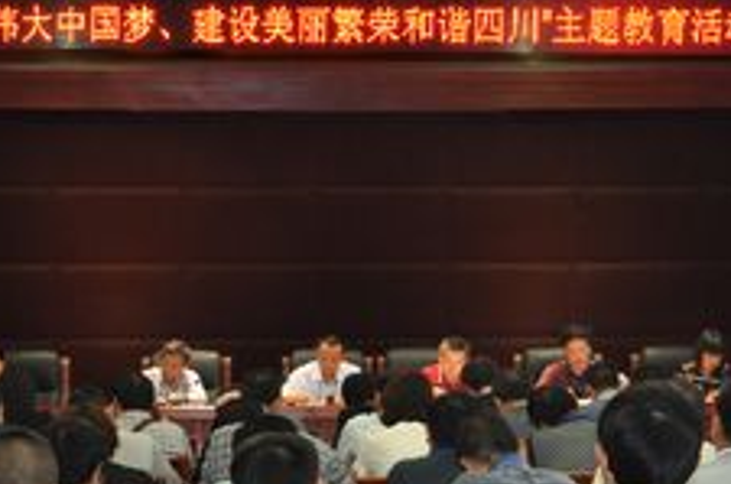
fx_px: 2026
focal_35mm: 100
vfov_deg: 13.5
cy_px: 432
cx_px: 367
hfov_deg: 20.5
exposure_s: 1/60
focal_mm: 30
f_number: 4.2
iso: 800
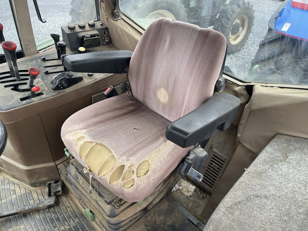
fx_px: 231
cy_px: 116
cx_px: 154
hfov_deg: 67.3
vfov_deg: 53.1
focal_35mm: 26
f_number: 1.6
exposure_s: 1/121
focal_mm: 4.2
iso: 50
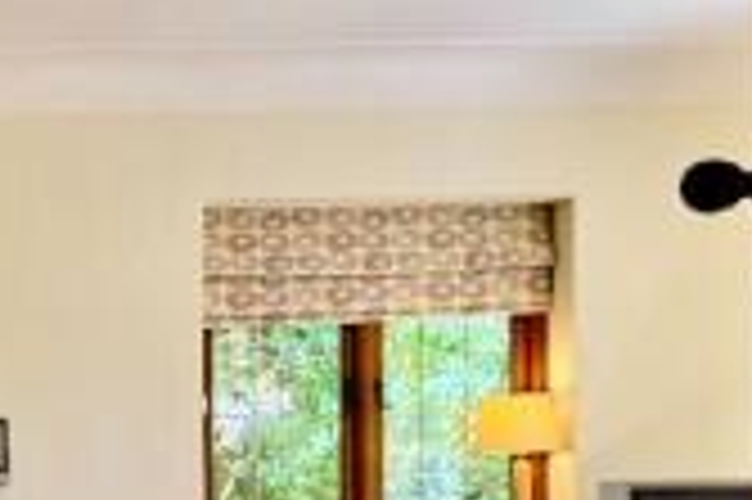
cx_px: -223
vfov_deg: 15.3
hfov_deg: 21.2
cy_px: 534
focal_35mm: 87
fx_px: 1816
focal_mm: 6.76
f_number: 1.78
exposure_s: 1/121
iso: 100
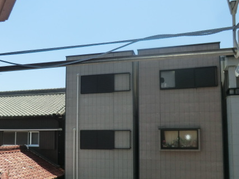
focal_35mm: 36
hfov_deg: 51.2
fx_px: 248
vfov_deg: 39.2
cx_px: 103
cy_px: 117
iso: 80
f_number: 3.2
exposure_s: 1/1000
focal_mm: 4.3
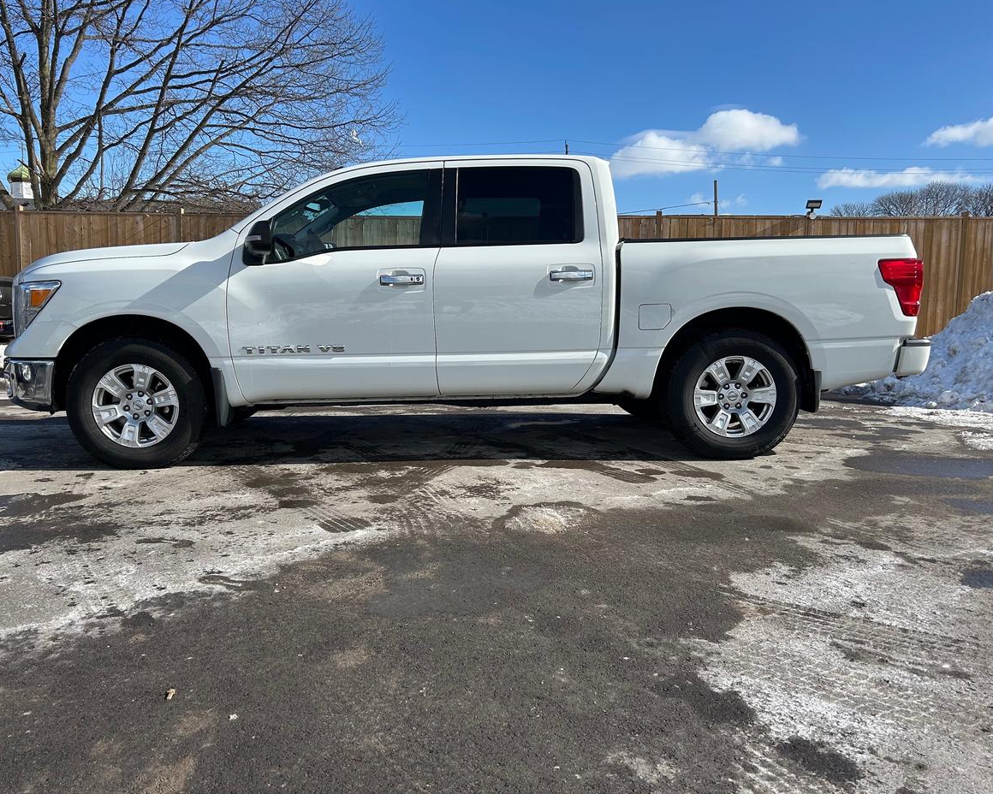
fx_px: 823
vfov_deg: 51.5
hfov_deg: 62.2
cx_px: 473
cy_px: 388
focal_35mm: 28
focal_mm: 5.7
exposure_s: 1/4630
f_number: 1.5
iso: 50
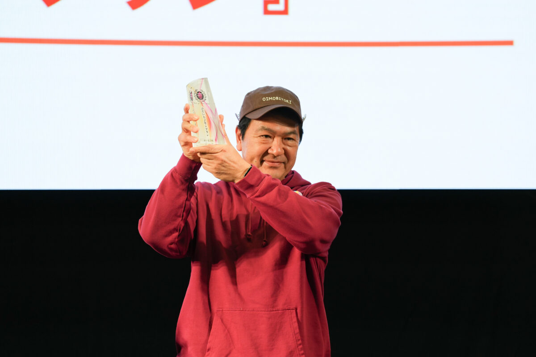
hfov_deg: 10.3
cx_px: 268
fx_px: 2978
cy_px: 178
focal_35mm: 200
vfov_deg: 6.9
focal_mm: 200
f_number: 3.5
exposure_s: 1/320
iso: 800
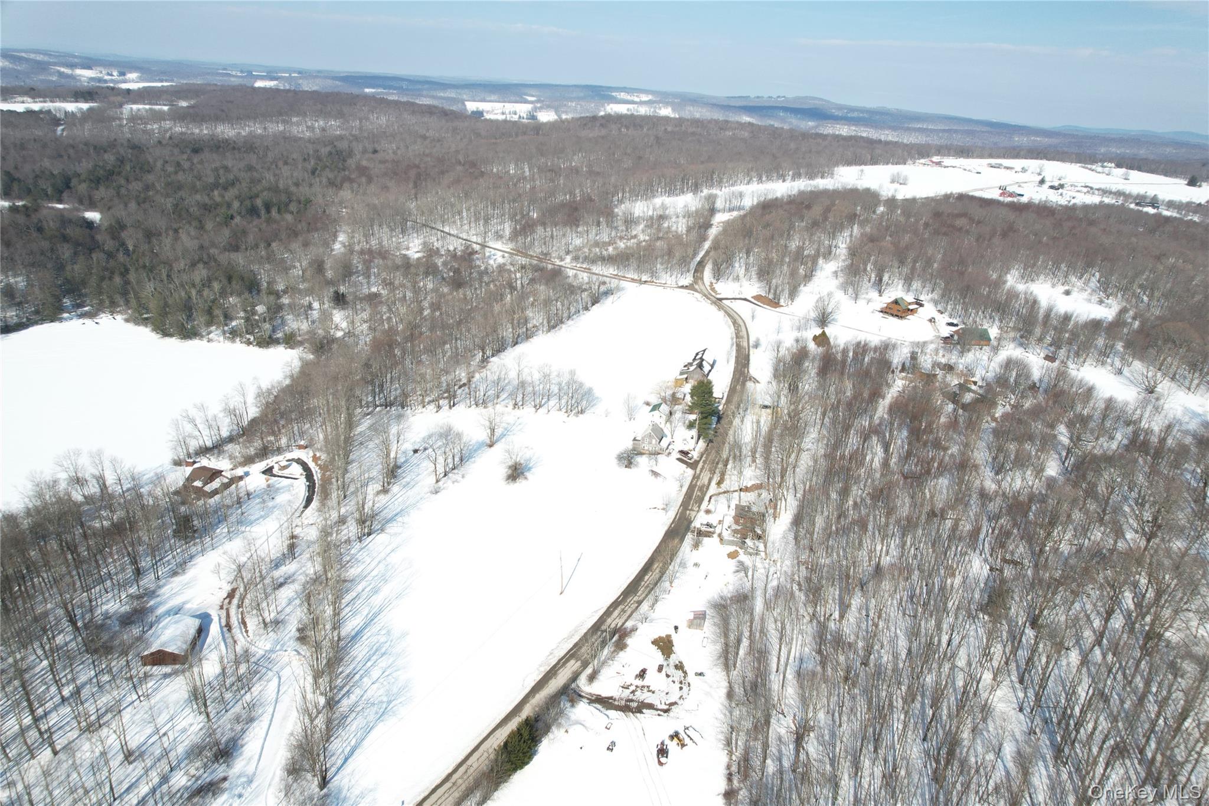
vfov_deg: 57.2
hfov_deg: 78.6
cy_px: 403
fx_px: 739
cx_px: 604
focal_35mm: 22
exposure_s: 1/1600
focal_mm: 8.38
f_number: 2.8
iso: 100
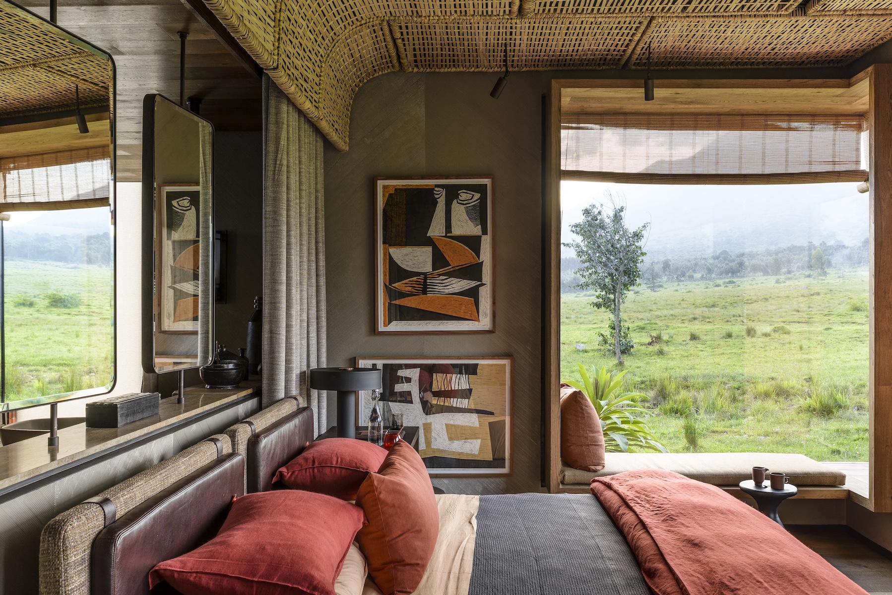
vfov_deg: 42.4
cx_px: 446
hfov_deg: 60.3
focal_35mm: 31
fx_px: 768
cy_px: 298
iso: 50
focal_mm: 31
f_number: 7.1
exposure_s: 1/1.25
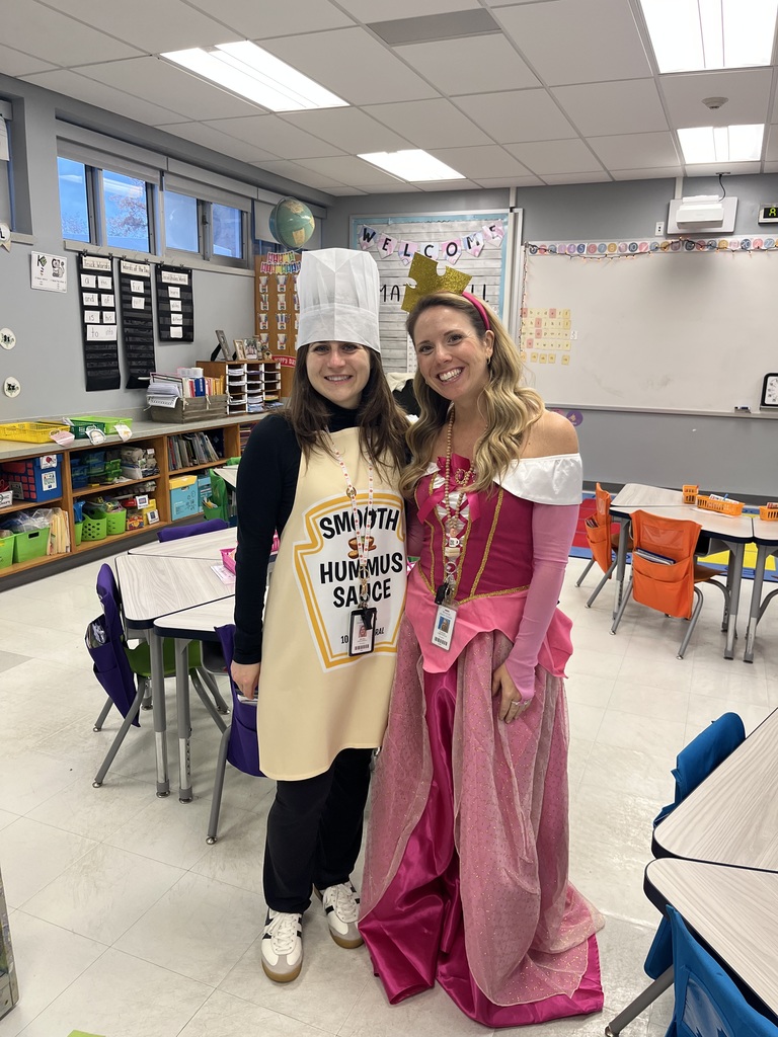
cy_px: 518
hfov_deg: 53.1
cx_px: 389
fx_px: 779
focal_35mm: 26
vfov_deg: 67.3
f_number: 1.6
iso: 100
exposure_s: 1/100
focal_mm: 5.1
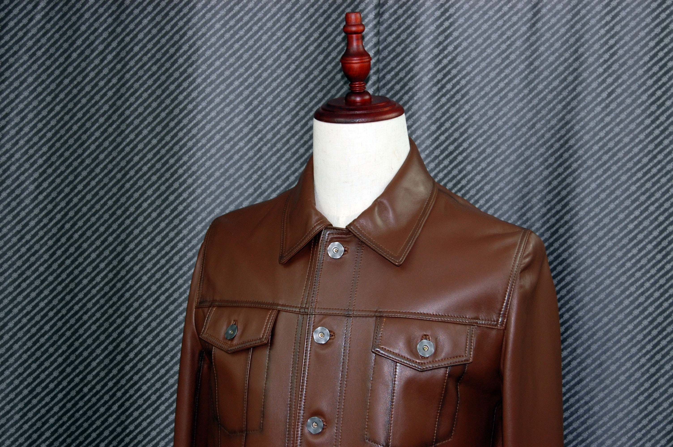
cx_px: 336
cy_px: 224
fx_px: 1261
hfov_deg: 29.9
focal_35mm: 68
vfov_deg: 20.1
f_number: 5.3
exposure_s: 1/60
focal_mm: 45
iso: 400
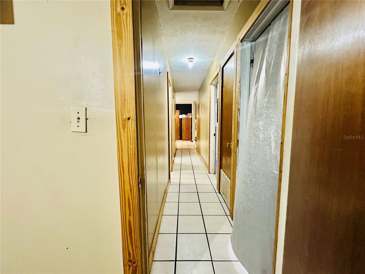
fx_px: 148
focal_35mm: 14
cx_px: 182
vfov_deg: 85.7
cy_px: 137
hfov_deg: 102.1
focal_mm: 2.22
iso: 1000
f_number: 2.2
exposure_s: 1/60
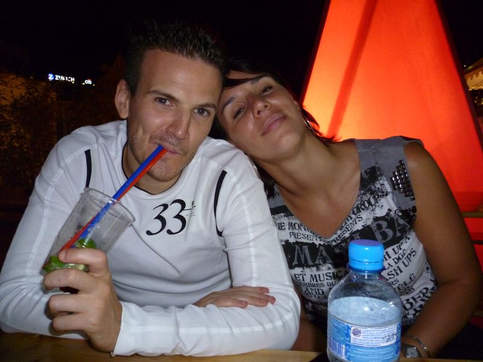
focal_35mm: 28
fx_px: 391
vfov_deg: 49.7
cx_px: 242
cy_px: 181
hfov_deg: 63.4
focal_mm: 5
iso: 400
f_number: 2.8
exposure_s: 1/30
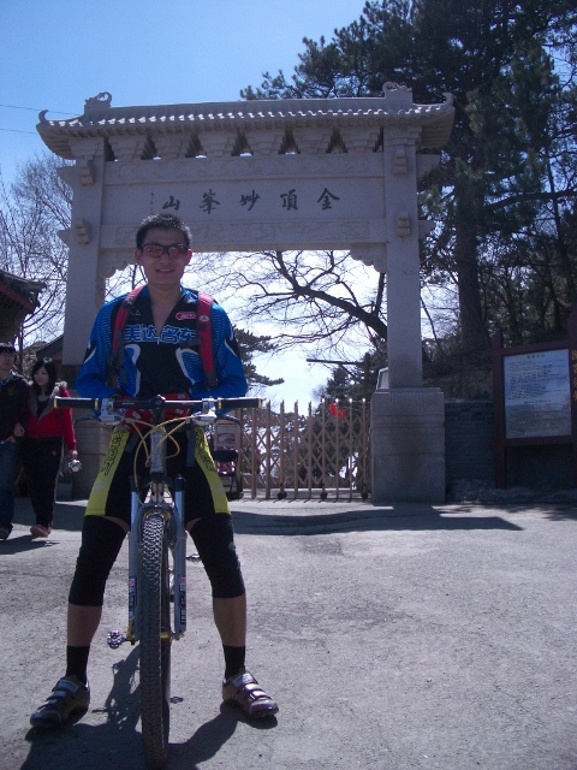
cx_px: 288
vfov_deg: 52.6
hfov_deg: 40.7
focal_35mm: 35
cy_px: 385
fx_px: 778
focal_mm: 5.8
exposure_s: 1/640
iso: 50
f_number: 4.3
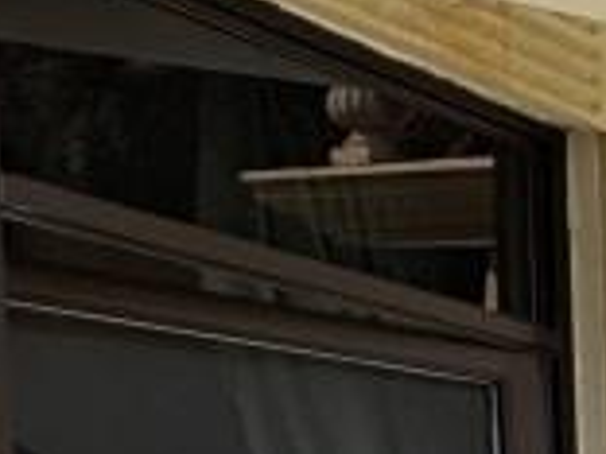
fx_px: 1611
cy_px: 757
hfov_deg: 11.4
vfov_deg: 14.5
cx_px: 1834
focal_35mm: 92
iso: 40
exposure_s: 1/879
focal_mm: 2.22
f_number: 2.2
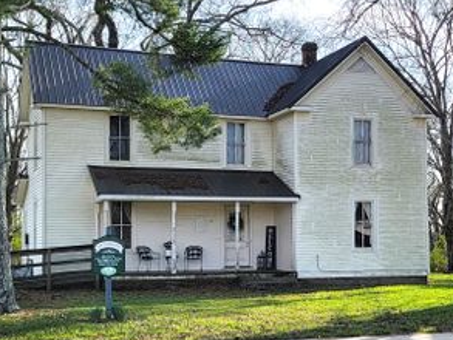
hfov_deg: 44.8
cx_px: 317
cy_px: 203
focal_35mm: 41
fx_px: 537
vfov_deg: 35.0
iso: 16
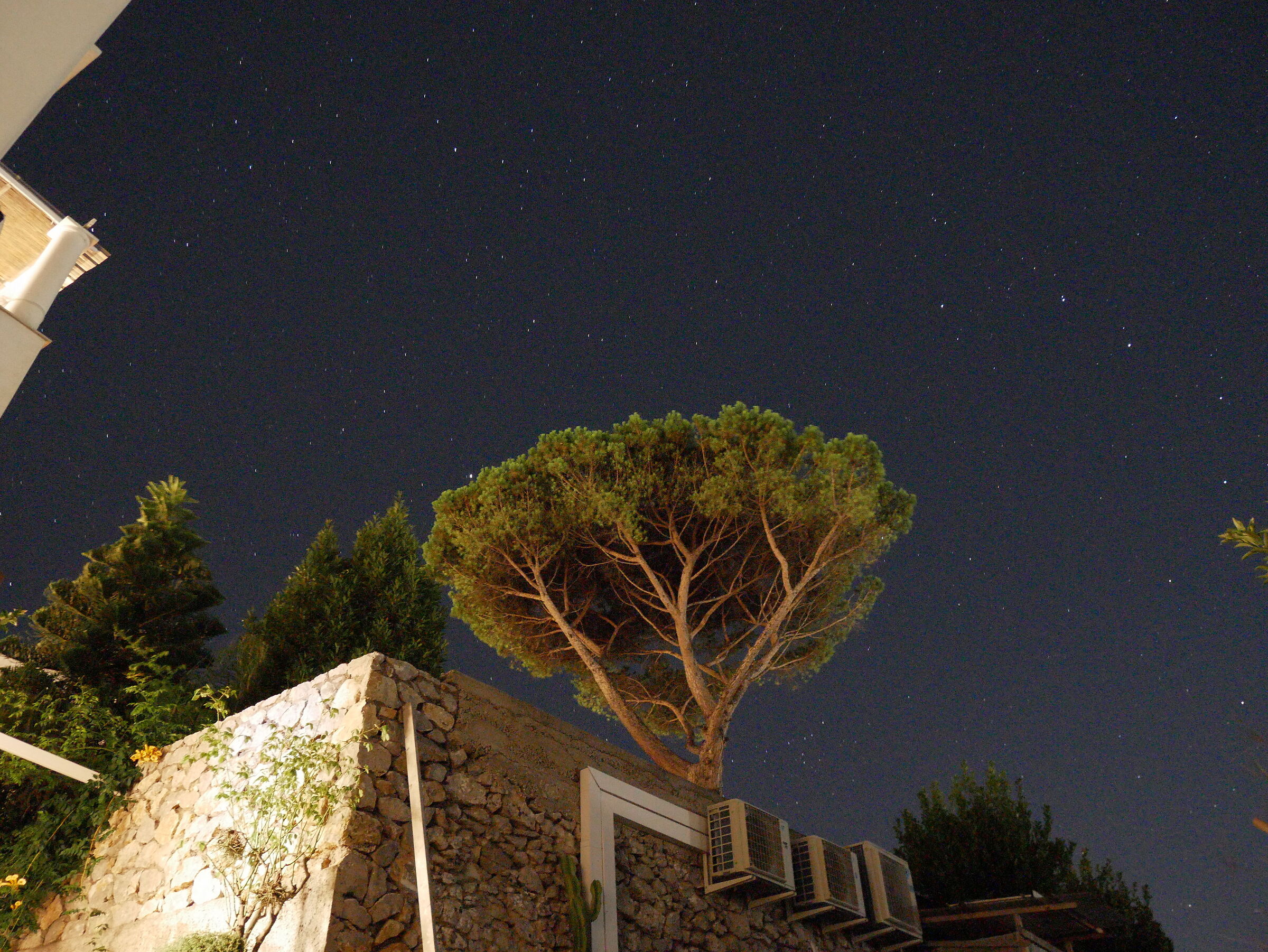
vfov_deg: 56.8
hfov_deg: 71.6
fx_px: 879
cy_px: 476
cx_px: 634
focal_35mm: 24
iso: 1600
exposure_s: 30
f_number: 5
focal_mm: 12
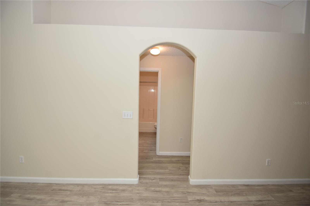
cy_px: 103
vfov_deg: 77.3
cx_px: 155
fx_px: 129
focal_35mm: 15
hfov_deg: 100.4
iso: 220
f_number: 4
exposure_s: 1/60
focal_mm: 10
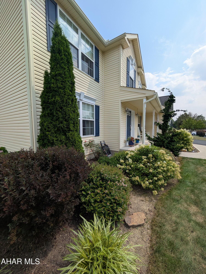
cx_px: 103
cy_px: 137
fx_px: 95
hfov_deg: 94.5
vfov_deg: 110.5
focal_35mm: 12
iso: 52
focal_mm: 2.02
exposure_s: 1/2924
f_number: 1.7
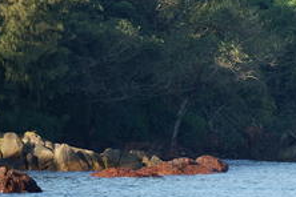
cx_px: 367
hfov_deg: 4.7
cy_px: -37
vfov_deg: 3.2
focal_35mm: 433
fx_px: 3560
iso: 100
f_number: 5.6
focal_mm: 100
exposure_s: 1/300
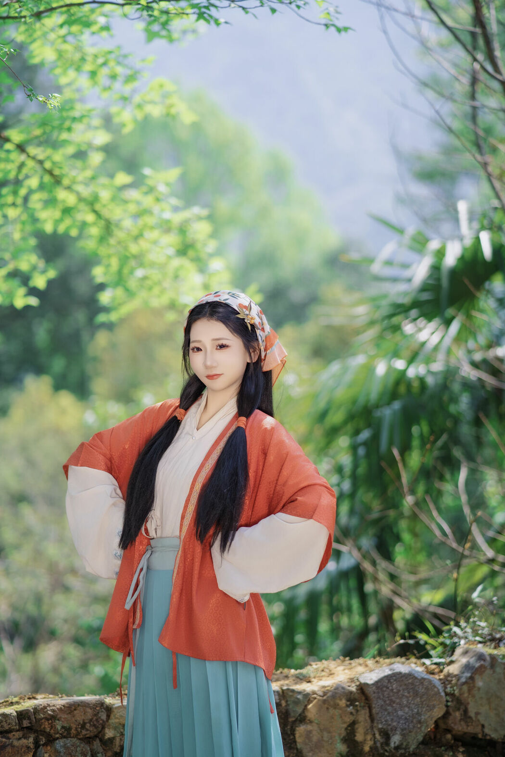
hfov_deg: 16.1
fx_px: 1788
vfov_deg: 23.9
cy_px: 378
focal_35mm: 85
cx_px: 252
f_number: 2
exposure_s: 1/1250
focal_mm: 85
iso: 100
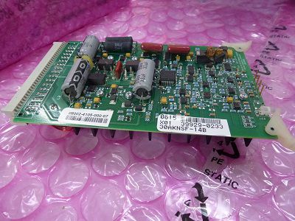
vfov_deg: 56.8
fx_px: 205
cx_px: 148
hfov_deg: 71.6
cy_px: 110
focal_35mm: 24
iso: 400
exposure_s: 1/30
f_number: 3.3
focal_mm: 4.3
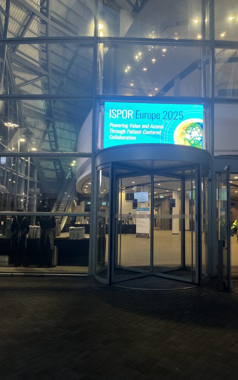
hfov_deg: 44.3
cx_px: 142
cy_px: 193
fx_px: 291
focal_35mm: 28
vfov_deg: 66.5
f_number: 1.6
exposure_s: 1/120
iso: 80
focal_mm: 5.1
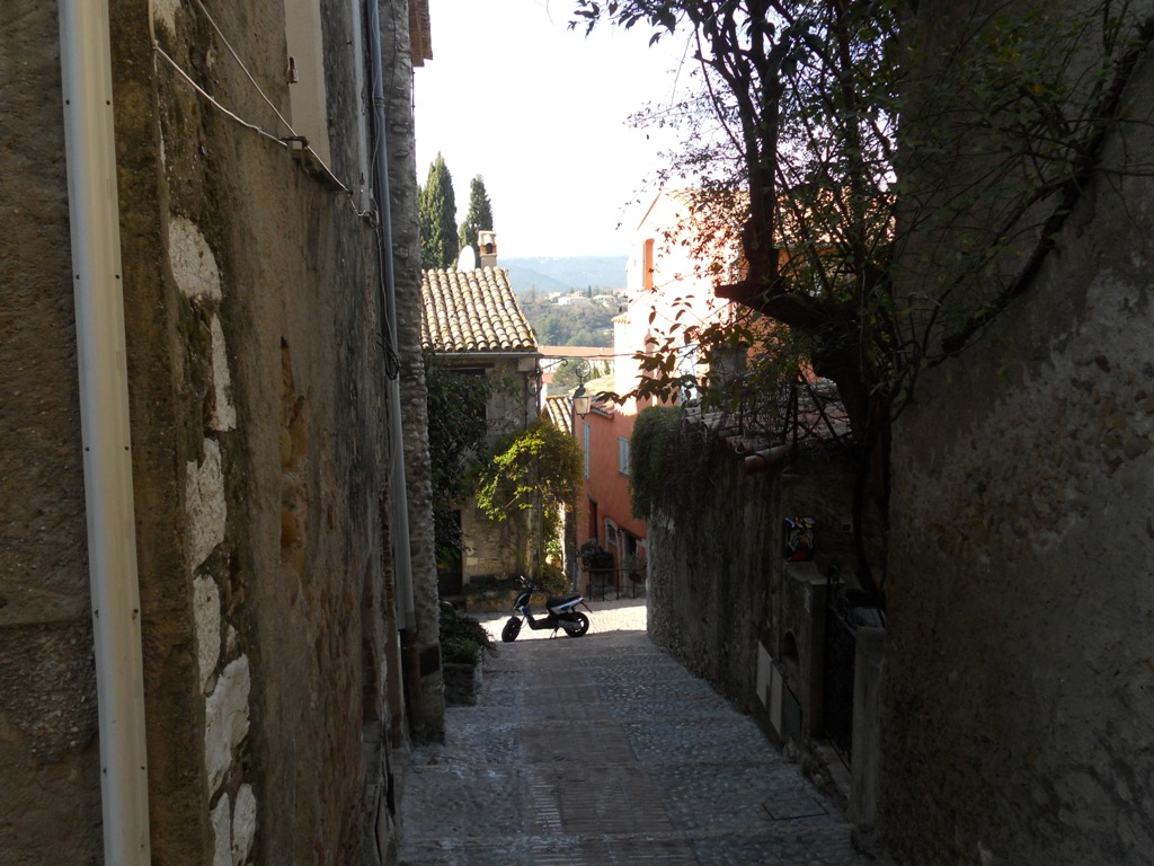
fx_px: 1067
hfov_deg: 56.8
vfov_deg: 44.2
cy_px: 433
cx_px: 577
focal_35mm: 32
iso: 80
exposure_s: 1/250
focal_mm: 5.8
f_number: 3.5
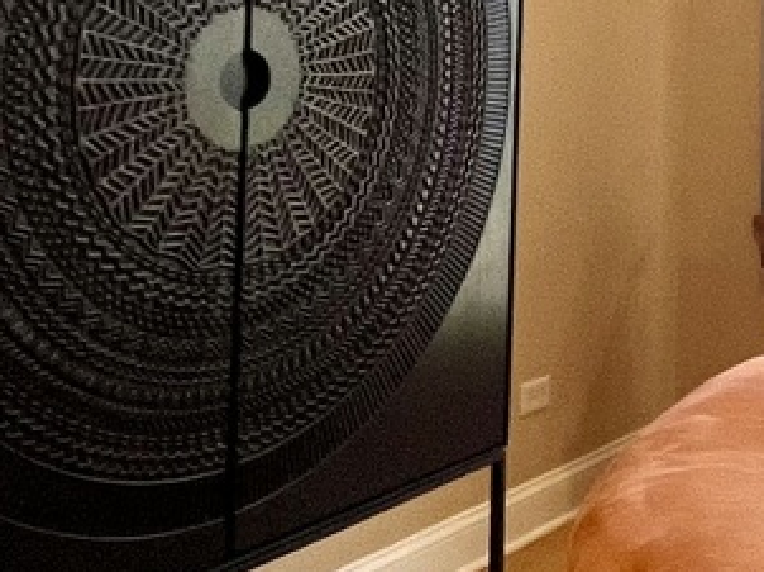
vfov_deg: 23.1
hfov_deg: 15.6
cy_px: 71
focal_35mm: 62
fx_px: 1367
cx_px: 1804
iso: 50
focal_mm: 1.57
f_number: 1.8
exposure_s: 1/120
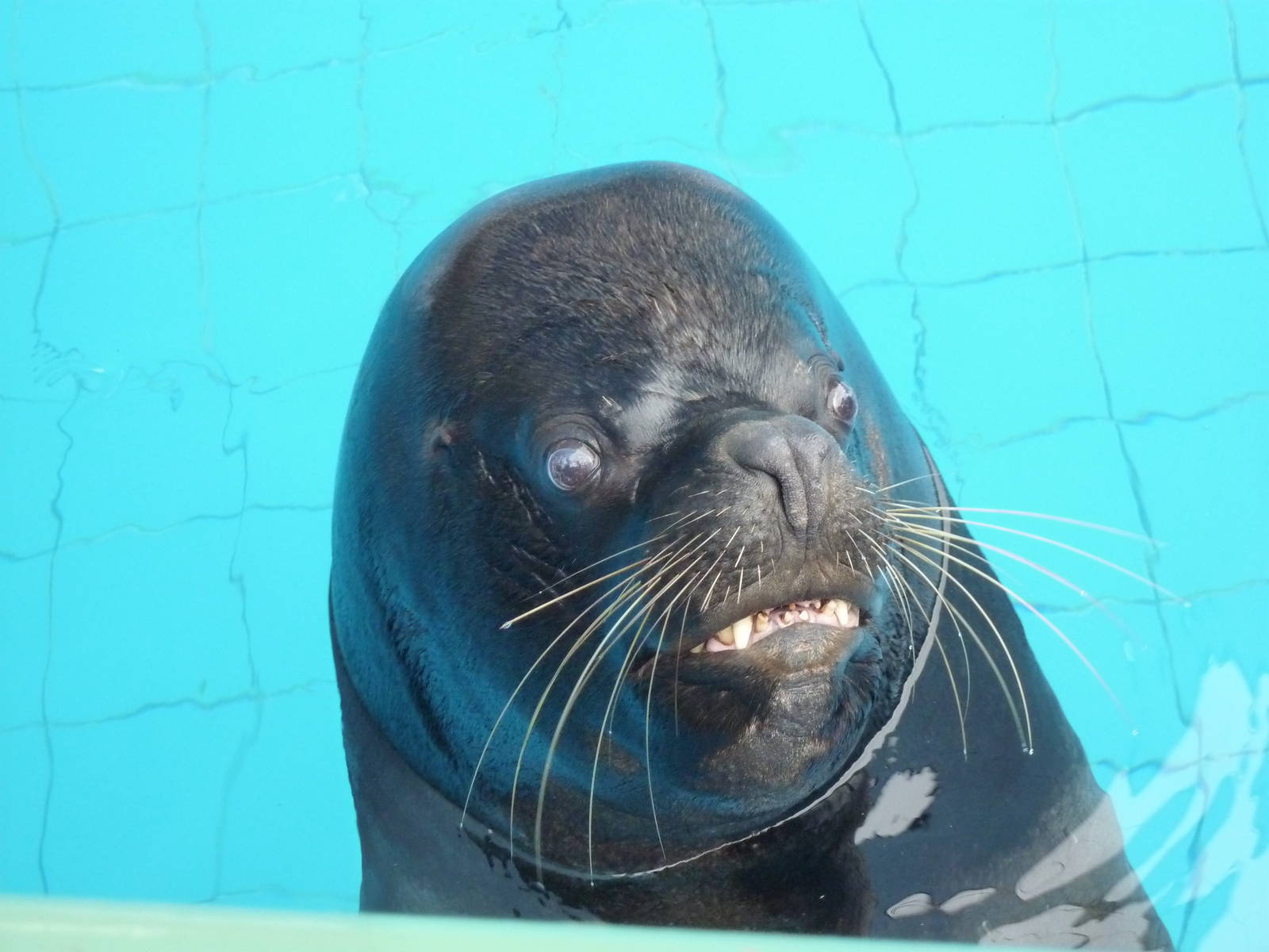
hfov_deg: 23.6
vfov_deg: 17.8
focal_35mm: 83
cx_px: 634
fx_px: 3043
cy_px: 476
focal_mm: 13.7
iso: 500
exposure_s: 1/80
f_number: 4.2
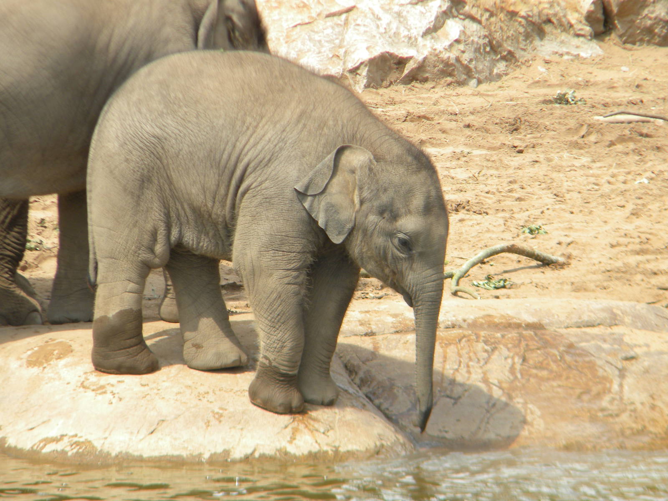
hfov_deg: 4.8
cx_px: 334
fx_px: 7989
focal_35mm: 414
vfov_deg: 3.6
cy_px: 250
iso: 85
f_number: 5.4
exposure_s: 1/250
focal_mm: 75
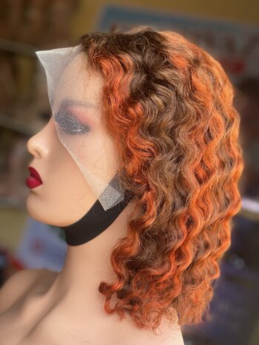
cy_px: 172
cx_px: 130
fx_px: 519
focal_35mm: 52
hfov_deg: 28.0
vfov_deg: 36.8
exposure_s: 1/122
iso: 32
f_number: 2
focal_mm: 6
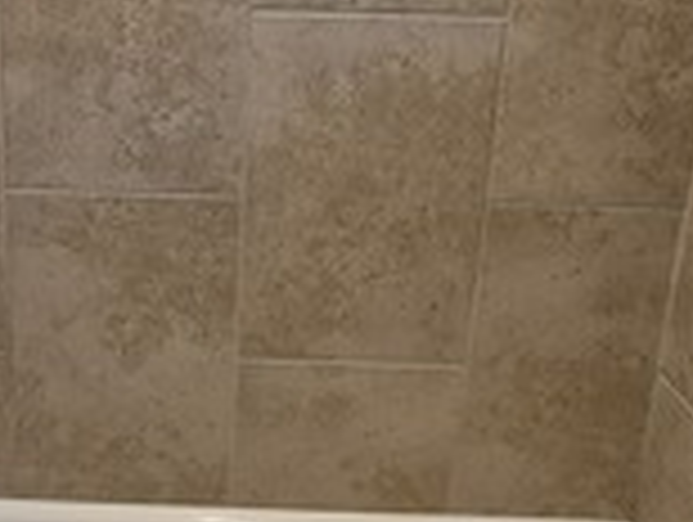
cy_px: 284
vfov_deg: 27.1
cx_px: 184
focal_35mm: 54
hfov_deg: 34.8
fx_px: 1083
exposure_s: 1/60
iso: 200
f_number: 2.2
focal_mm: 1.74
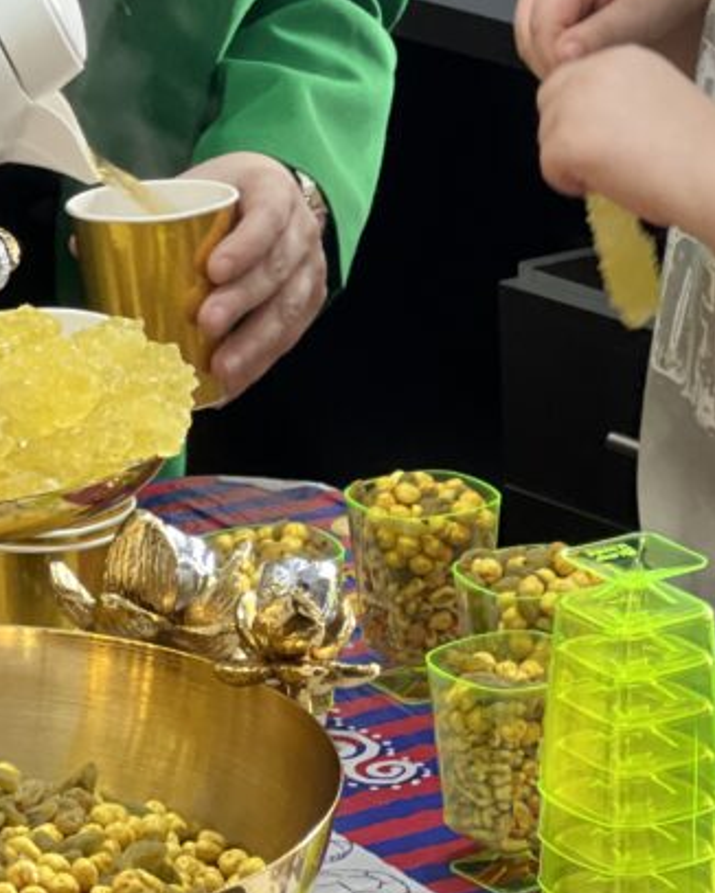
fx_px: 4996
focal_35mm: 189
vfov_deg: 10.1
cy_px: -55
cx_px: 298
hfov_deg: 8.2
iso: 400
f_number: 2.8
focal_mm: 9
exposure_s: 1/28
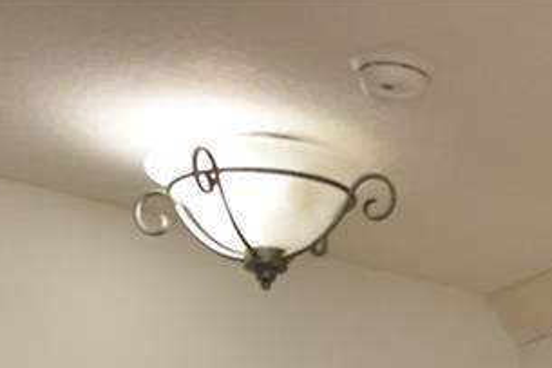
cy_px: 959
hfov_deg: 15.3
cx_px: 782
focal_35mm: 126
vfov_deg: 9.4
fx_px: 1931
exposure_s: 1/60
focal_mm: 16
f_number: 4
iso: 320
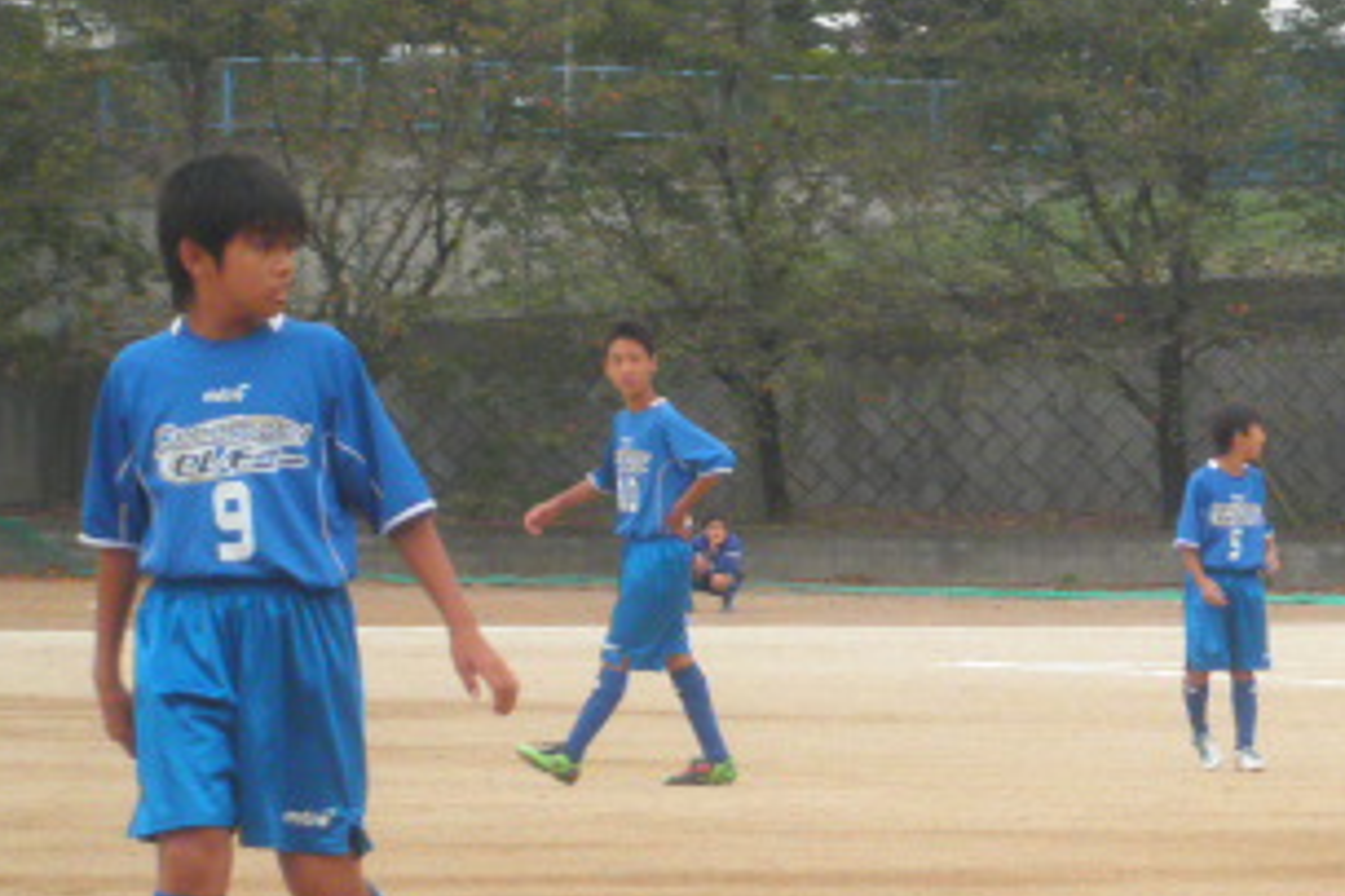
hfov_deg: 7.2
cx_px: 1354
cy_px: 856
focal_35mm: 284
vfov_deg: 4.8
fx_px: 10604
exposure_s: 1/125
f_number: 6.5
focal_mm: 23.5
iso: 125
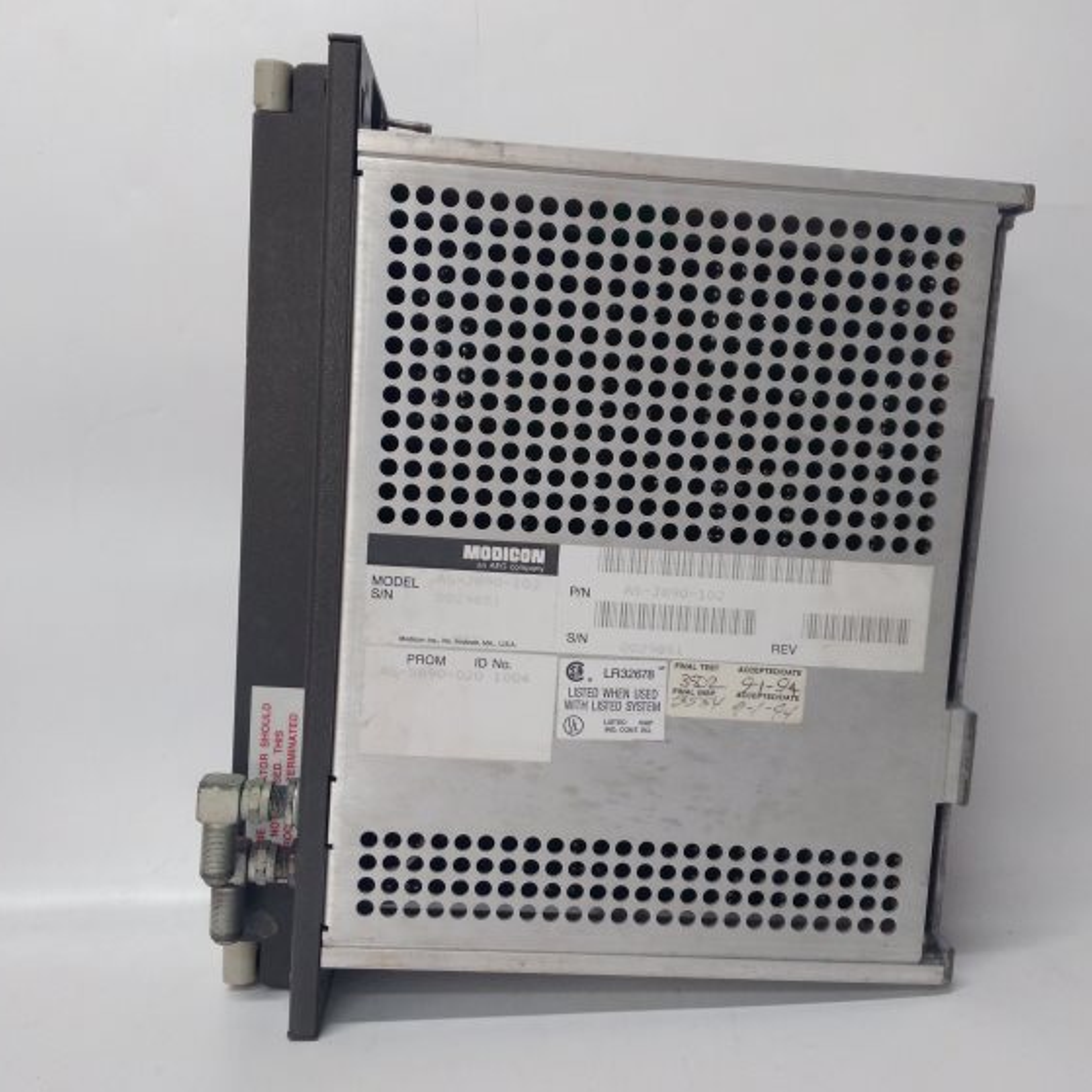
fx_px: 1142
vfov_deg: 51.1
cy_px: 547
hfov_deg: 51.1
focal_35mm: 32
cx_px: 582
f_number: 2
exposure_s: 1/33
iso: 172
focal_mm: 3.79
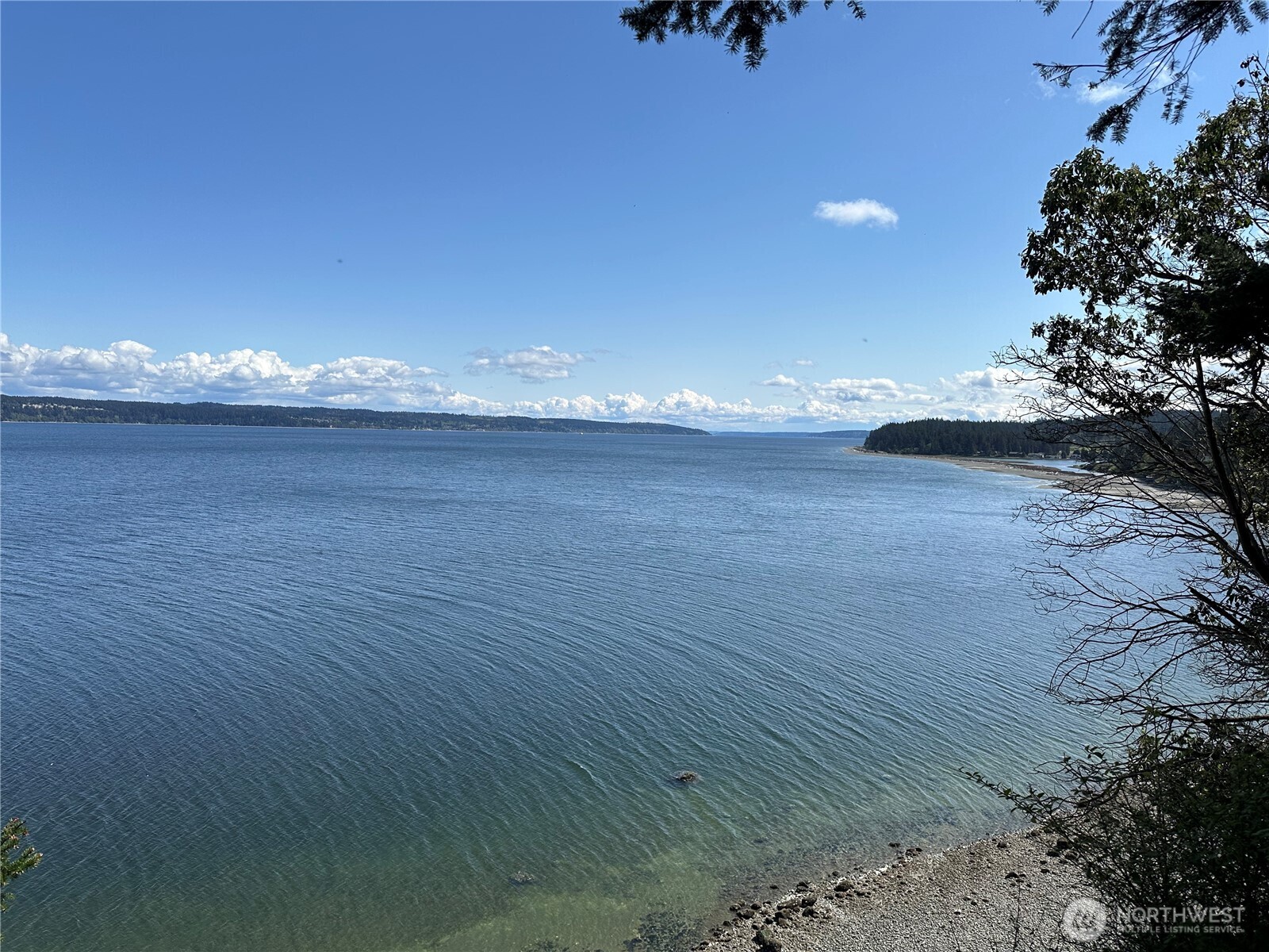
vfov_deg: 56.8
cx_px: 634
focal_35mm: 24
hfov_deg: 71.6
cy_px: 476
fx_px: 880
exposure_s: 1/7042
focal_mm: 6.86
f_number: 1.78
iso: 80
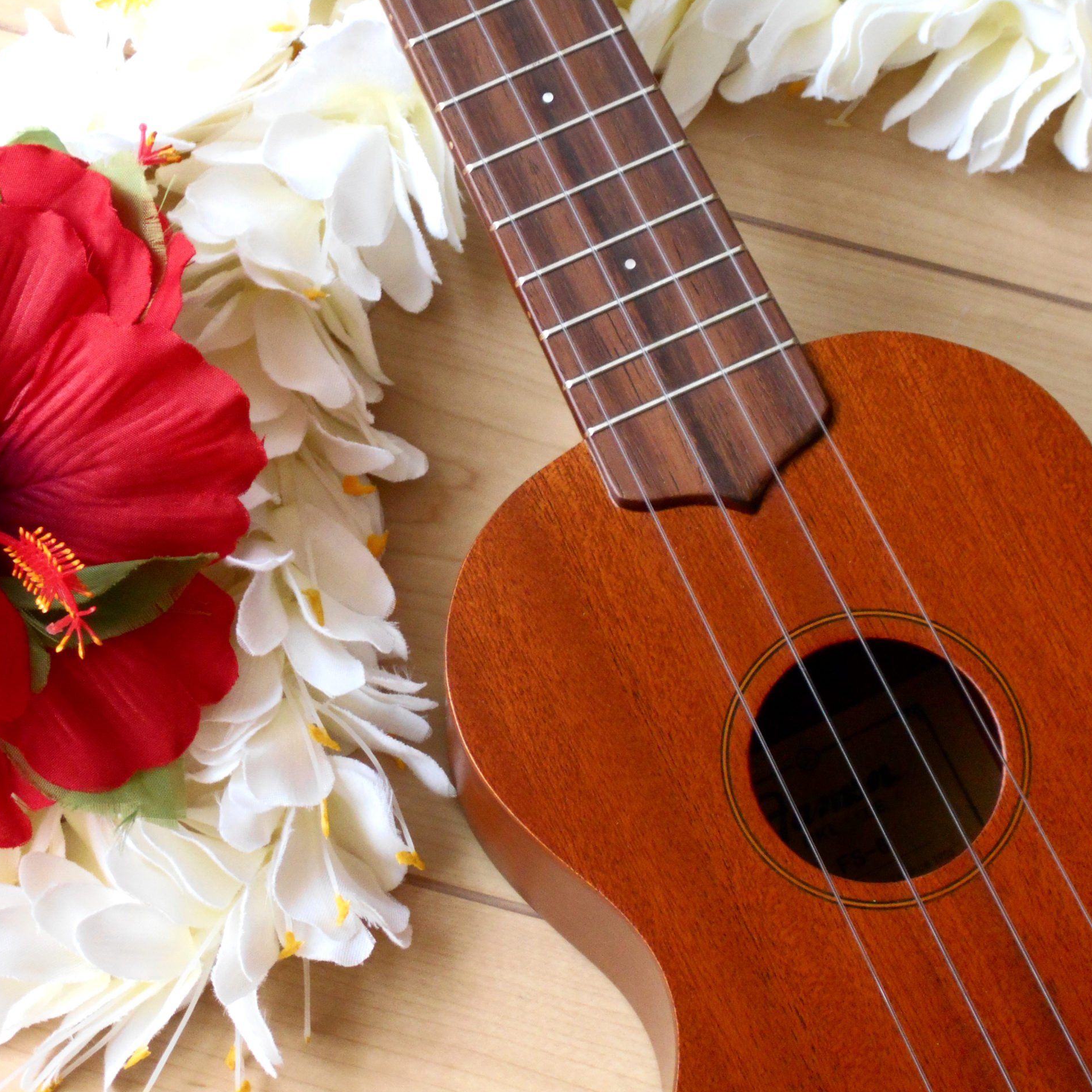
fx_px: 5496
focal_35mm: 154
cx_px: 537
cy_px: 546
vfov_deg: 11.3
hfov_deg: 11.3
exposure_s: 1/30
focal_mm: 23
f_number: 6.5
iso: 400
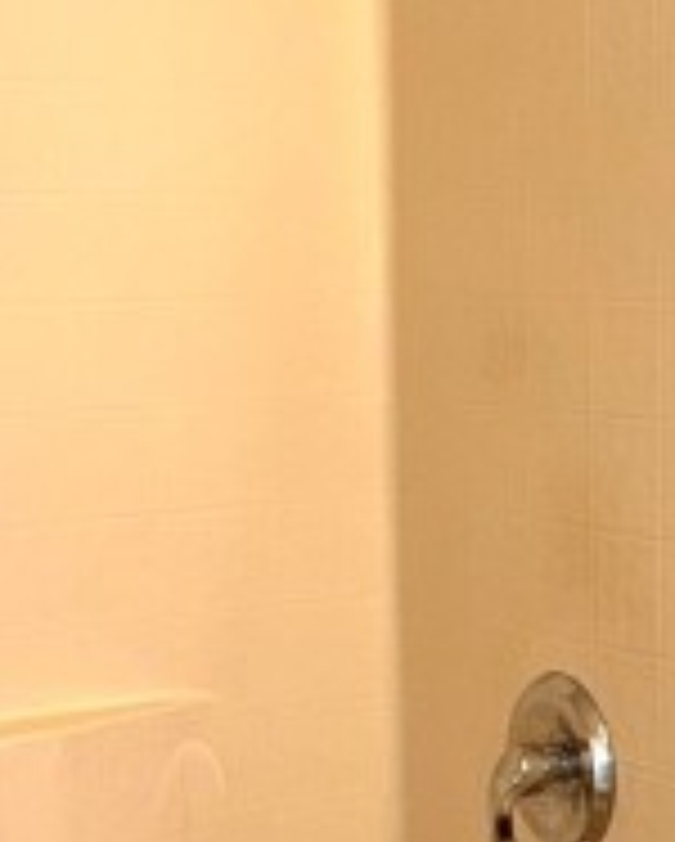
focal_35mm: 128
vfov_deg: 15.0
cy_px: 288
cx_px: 788
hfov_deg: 11.8
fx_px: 3191
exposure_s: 1/29
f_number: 1.78
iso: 64
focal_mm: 6.76
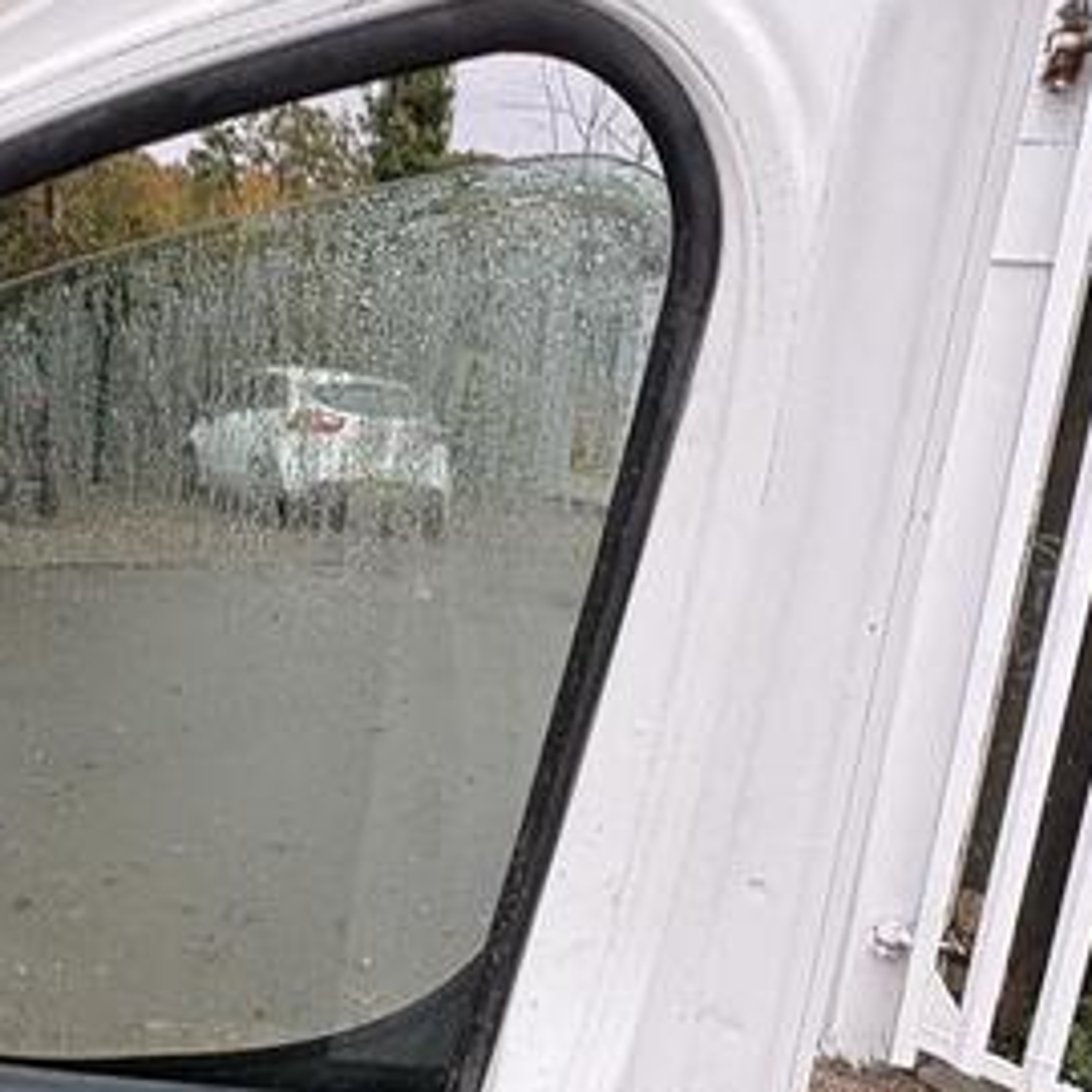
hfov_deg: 40.5
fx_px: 1463
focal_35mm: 41
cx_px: 376
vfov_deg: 39.4
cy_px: 861
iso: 50
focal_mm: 2.22
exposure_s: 1/99
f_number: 2.2
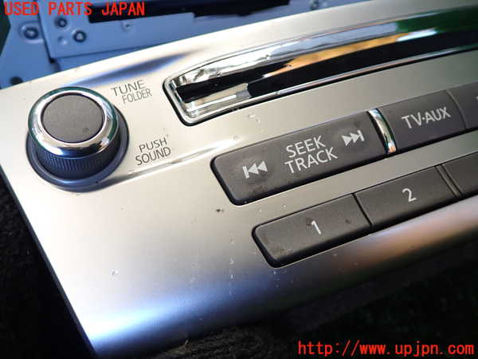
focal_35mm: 30
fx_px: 414
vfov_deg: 46.8
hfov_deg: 60.0
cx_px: 239
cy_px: 180
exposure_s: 1/60
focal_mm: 5.4
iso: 125
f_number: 2.3
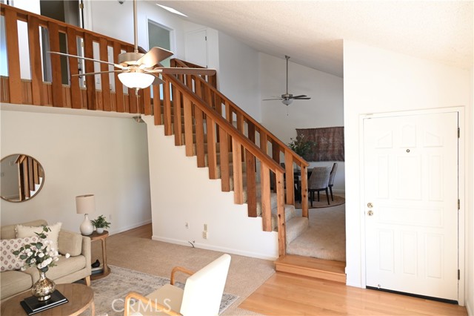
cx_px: 237
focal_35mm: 24
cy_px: 158
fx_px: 316
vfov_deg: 53.1
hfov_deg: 73.8
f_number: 5.6
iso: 1600
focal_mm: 24
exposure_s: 1/125
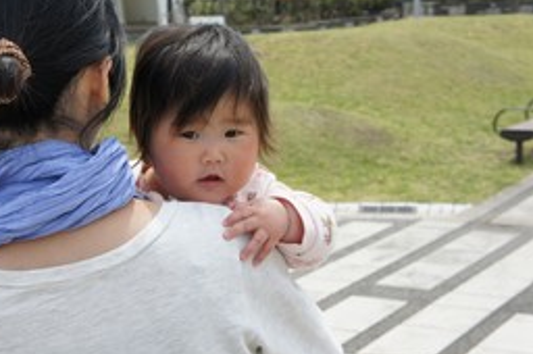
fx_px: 1283
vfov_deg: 15.7
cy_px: 171
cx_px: 119
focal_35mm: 87
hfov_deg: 23.2
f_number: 8
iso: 200
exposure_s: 1/320
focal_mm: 37
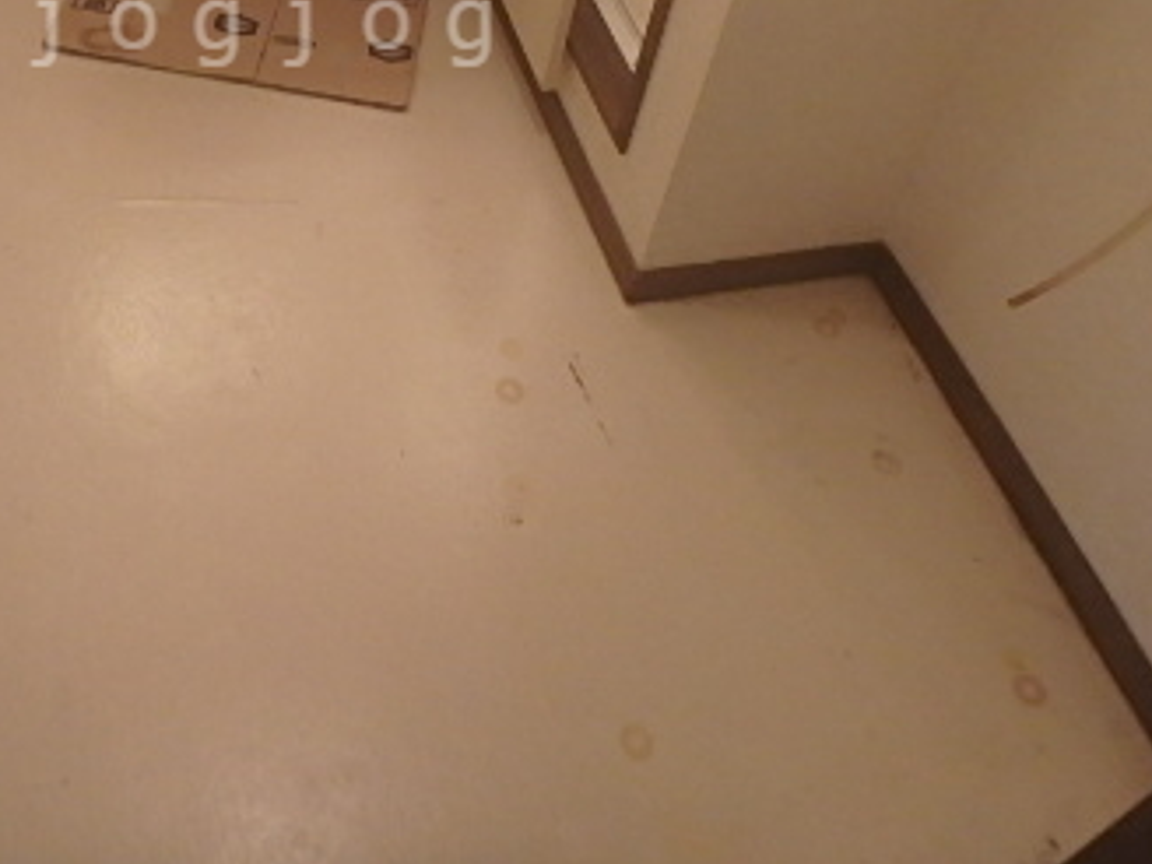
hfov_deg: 44.1
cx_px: 270
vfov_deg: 32.6
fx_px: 1364
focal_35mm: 41
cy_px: 25
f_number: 3.5
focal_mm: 3.7
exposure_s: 1/30
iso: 400
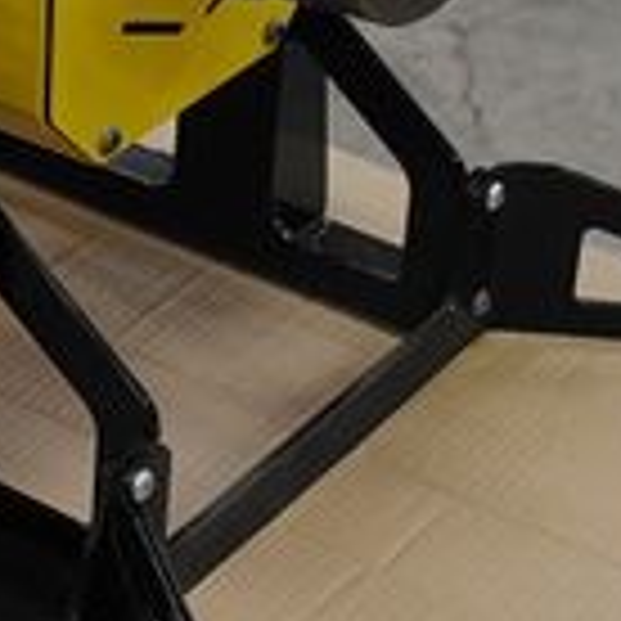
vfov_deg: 12.1
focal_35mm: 144
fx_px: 2923
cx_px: 18
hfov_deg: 12.0
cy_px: 164
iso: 200
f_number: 4.2
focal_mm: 26
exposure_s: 1/60
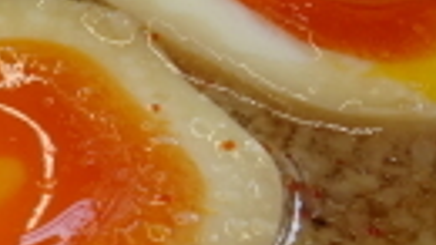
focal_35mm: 129
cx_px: -215
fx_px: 1491
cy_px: 30
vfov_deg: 9.4
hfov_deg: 15.4
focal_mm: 4.1
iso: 80
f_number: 3.5
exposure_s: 1/80
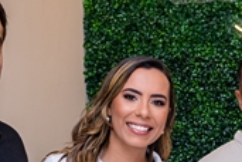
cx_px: 291
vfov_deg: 8.6
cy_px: 254
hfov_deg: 12.8
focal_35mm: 156
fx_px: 1049
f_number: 3.2
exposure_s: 1/200
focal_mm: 24
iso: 500
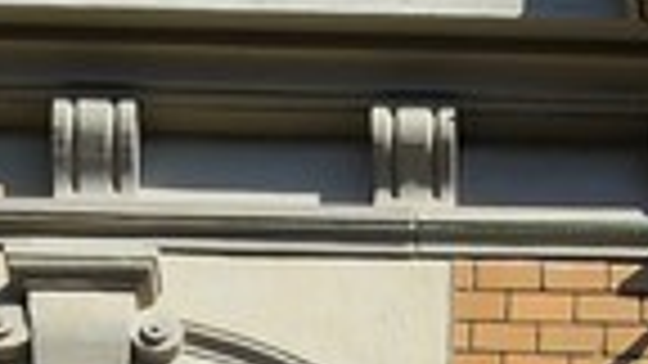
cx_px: 1692
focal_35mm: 559
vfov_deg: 2.0
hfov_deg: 3.8
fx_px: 9605
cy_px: 3254
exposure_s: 1/250
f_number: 10
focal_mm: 48
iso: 200
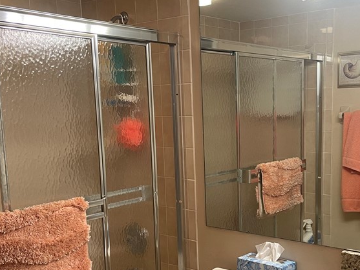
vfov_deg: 31.2
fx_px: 478
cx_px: 235
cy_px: 185
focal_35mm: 46
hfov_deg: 40.8
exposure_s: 1/60
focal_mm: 5.1
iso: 100
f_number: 1.6
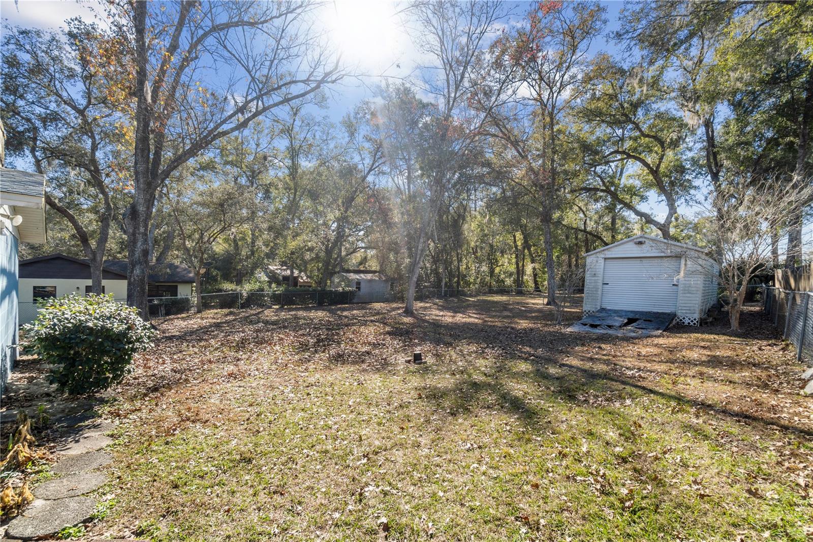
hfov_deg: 100.4
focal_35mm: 15
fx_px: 339
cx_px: 406
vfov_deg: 77.3
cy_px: 271
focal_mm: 10
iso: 100
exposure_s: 1/40
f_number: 8
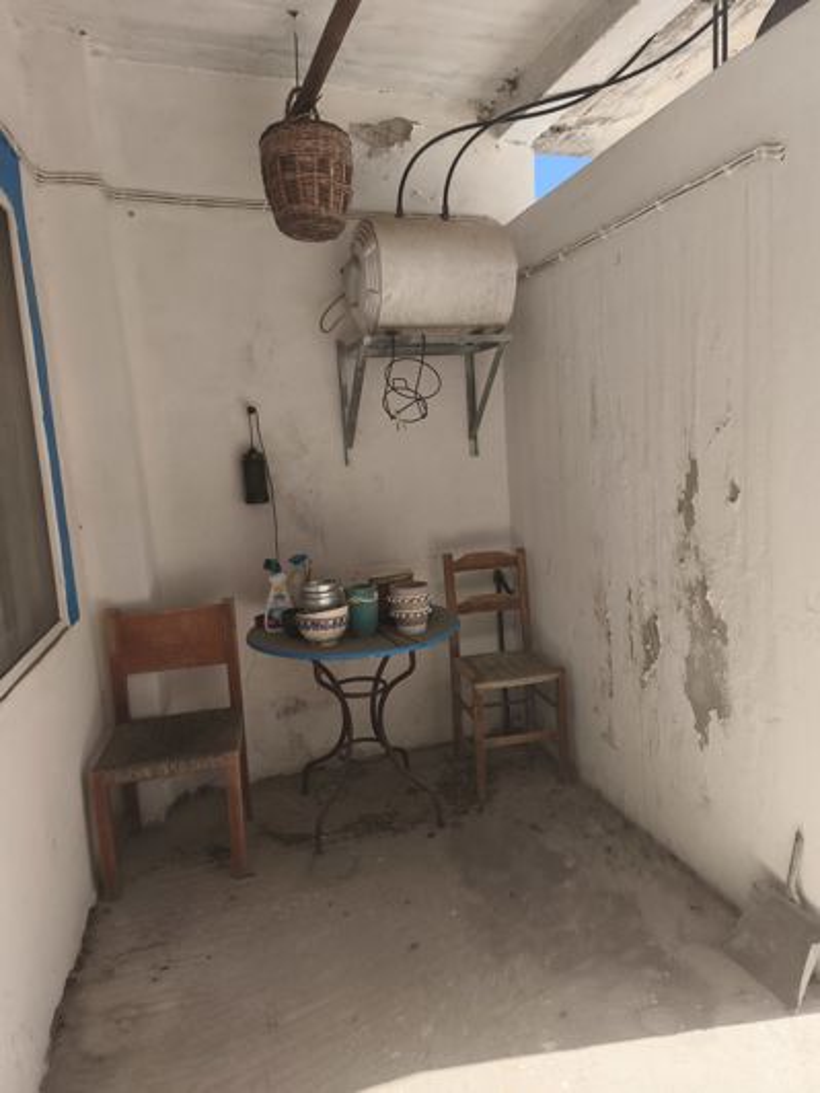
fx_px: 726
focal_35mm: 23
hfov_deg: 58.9
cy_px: 546
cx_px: 410
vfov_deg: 73.9
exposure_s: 1/1959
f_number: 1.7
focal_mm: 5.35
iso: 80
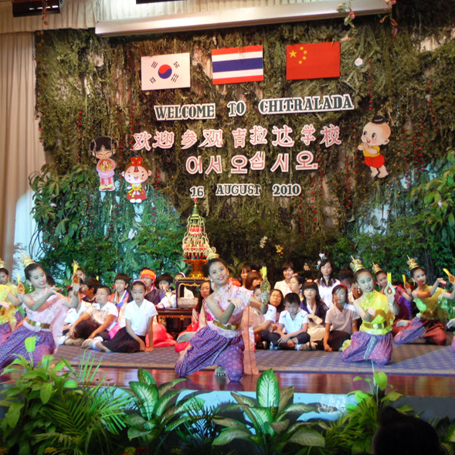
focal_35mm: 54
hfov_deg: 31.6
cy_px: 226
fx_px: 803
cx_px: 213
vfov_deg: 31.6
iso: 200
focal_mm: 9.6
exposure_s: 1/60
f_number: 3.6
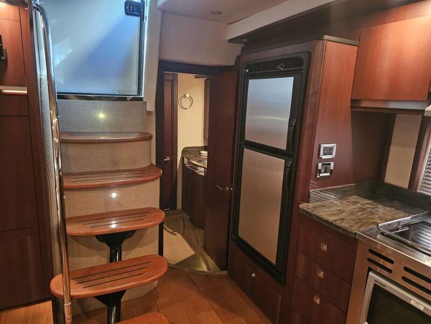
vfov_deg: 58.9
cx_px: 216
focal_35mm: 23
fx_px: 286
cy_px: 162
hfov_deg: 73.9
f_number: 1.7
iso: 1000
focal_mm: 6.3
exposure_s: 1/24
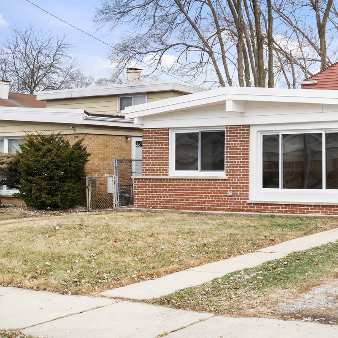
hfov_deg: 29.3
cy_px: 128
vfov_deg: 31.0
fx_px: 608
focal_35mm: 55
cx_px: 330
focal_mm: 32
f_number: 10
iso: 200
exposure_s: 1/6
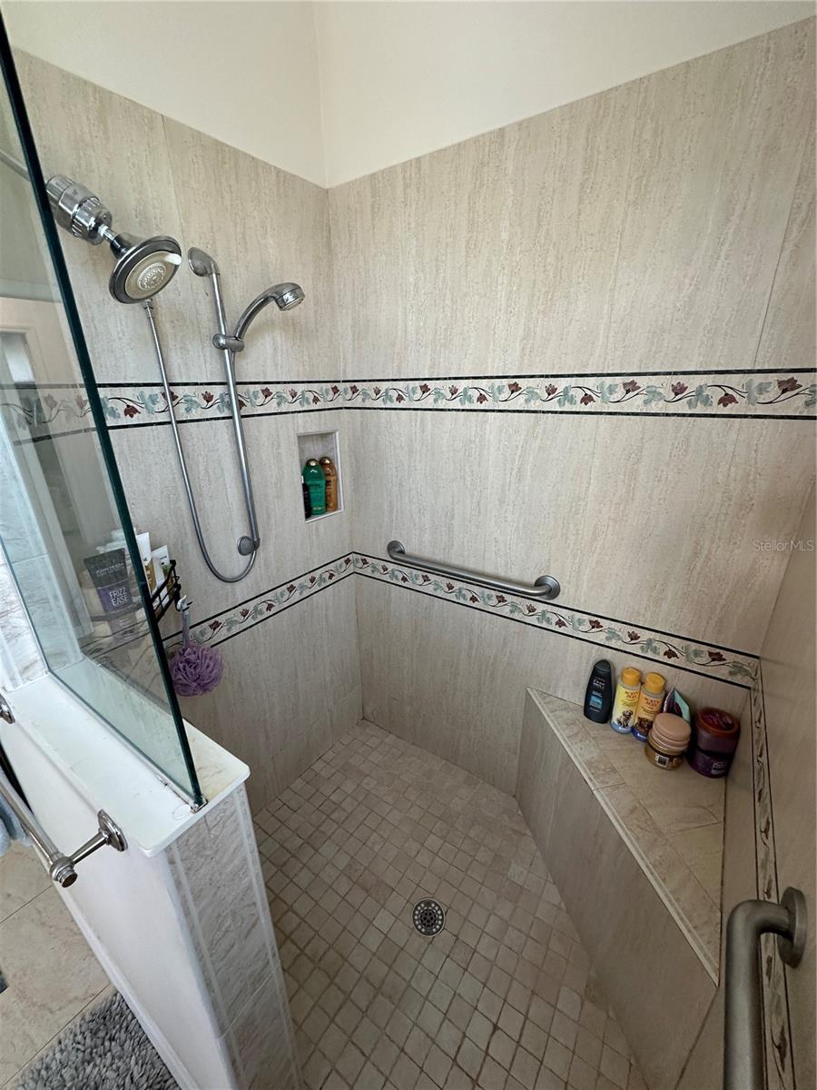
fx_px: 441
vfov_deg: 102.1
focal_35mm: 14
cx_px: 408
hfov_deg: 85.7
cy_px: 545
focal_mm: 2.22
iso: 200
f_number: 2.2
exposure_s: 1/120
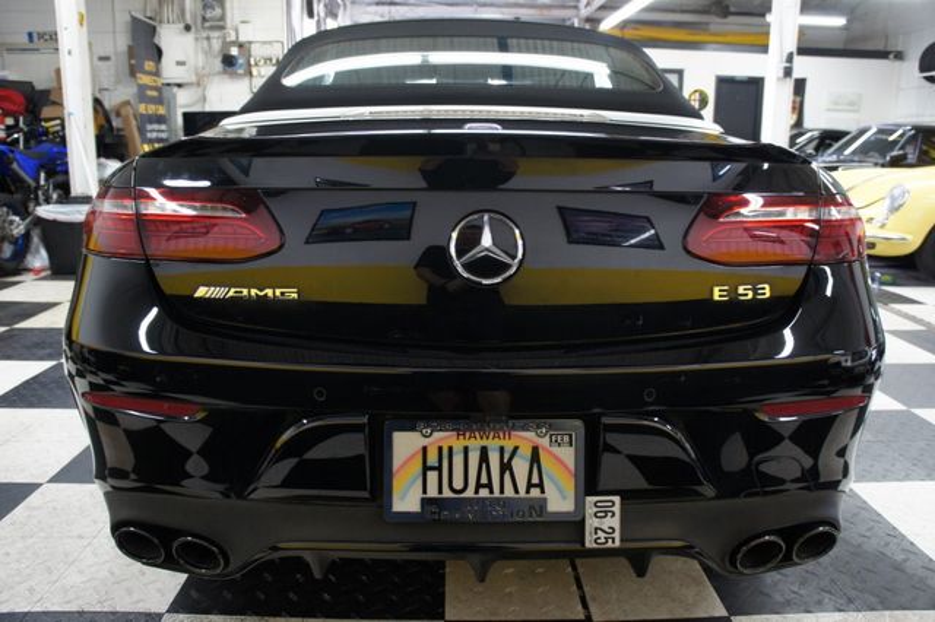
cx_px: 468
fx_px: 701
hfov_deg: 67.4
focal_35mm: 27
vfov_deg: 47.9
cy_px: 311
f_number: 3.5
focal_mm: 18
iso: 500
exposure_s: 1/30
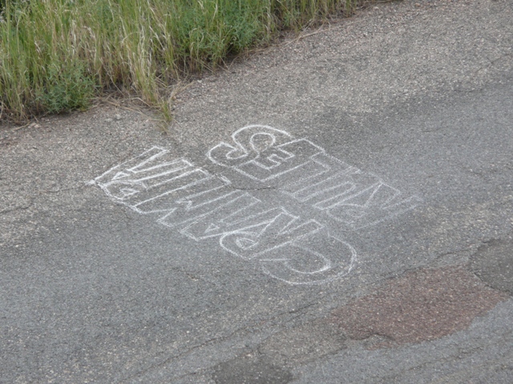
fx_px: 4979
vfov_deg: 4.4
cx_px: 256
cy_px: 192
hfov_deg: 5.9
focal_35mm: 336
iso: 100
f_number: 4.9
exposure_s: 1/80
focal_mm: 46
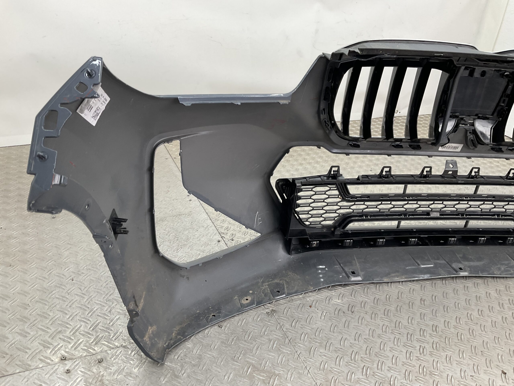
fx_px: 431
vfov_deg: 48.2
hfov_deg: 61.7
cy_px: 193
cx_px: 257
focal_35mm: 29
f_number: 1.8
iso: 32
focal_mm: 3
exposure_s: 1/120
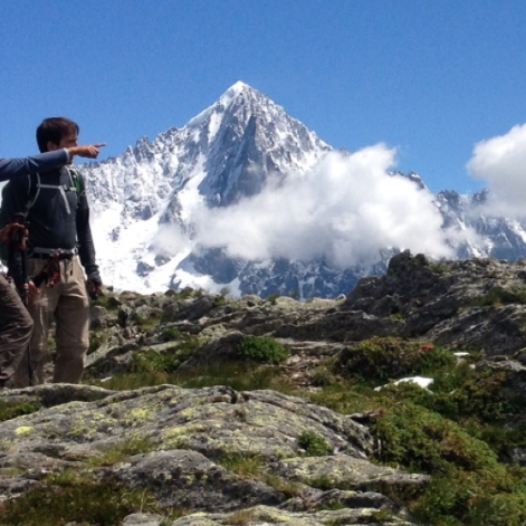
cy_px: 260
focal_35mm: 42
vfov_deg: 40.0
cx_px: 203
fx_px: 722
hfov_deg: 39.8
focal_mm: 4.28
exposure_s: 1/2762
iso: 50
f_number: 2.4
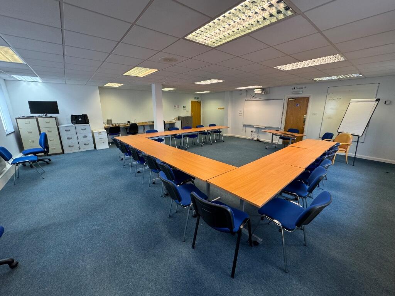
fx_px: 160
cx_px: 198
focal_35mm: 14
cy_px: 148
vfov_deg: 85.7
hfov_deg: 102.1
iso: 160
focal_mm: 2.22
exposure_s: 1/100
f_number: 2.2
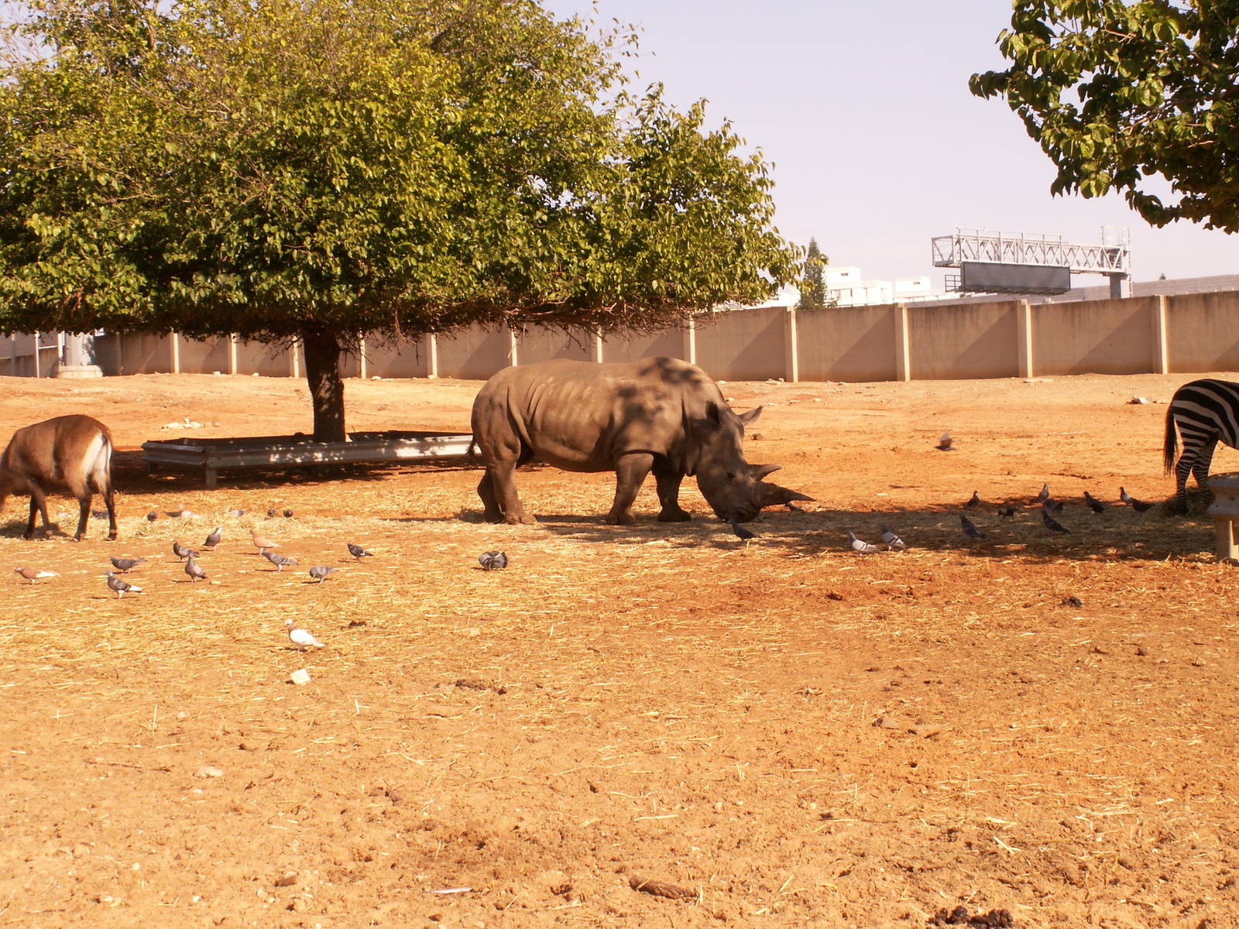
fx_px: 2148
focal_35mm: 60
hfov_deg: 32.2
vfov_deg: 24.4
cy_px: 464
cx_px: 620
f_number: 7.1
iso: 50
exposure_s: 1/160
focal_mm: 9.98
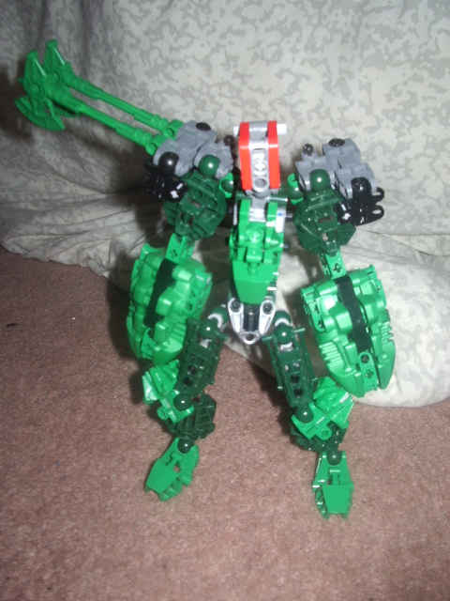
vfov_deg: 52.6
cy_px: 300
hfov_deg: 40.7
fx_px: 607
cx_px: 225
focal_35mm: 35
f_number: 4.3
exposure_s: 1/40
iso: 100
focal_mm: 5.8
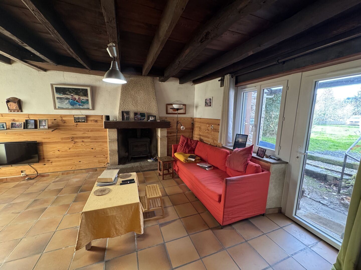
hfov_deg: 102.1
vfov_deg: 85.7
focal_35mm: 14
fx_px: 146
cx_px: 180
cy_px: 135
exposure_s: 1/60
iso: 400
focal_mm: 2.22
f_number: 2.2
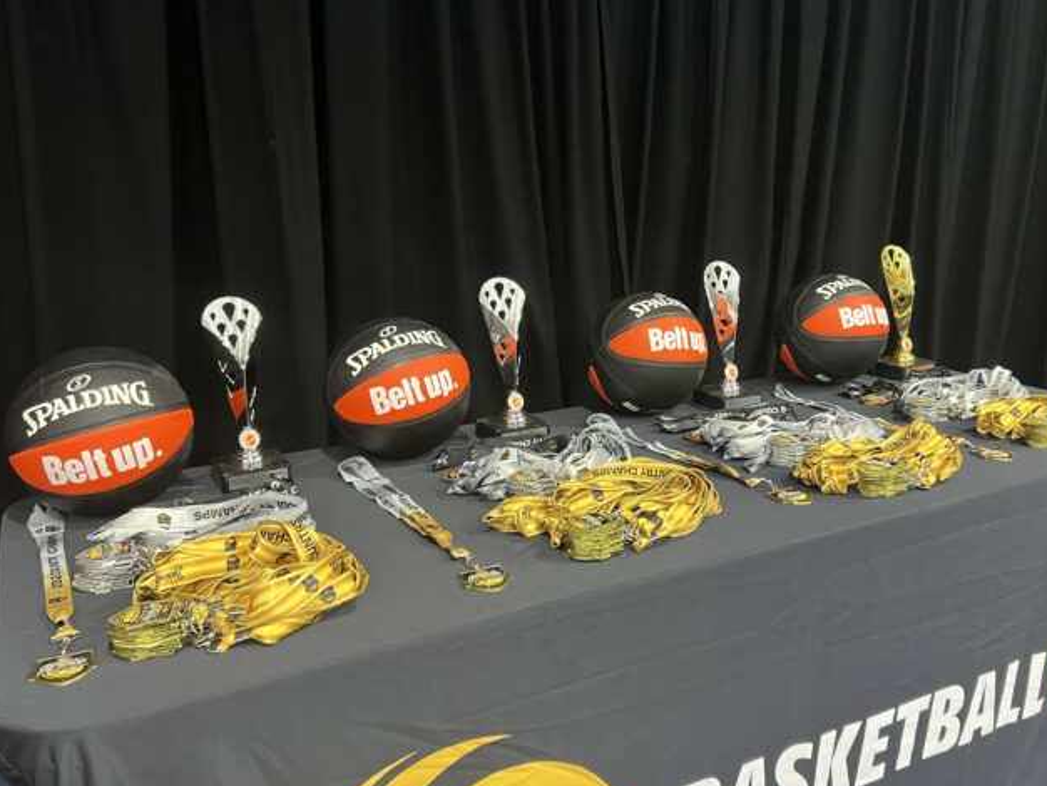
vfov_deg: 44.2
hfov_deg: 56.6
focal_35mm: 32
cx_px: 585
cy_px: 373
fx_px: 968
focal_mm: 5.7
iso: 400
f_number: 1.5
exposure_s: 1/50
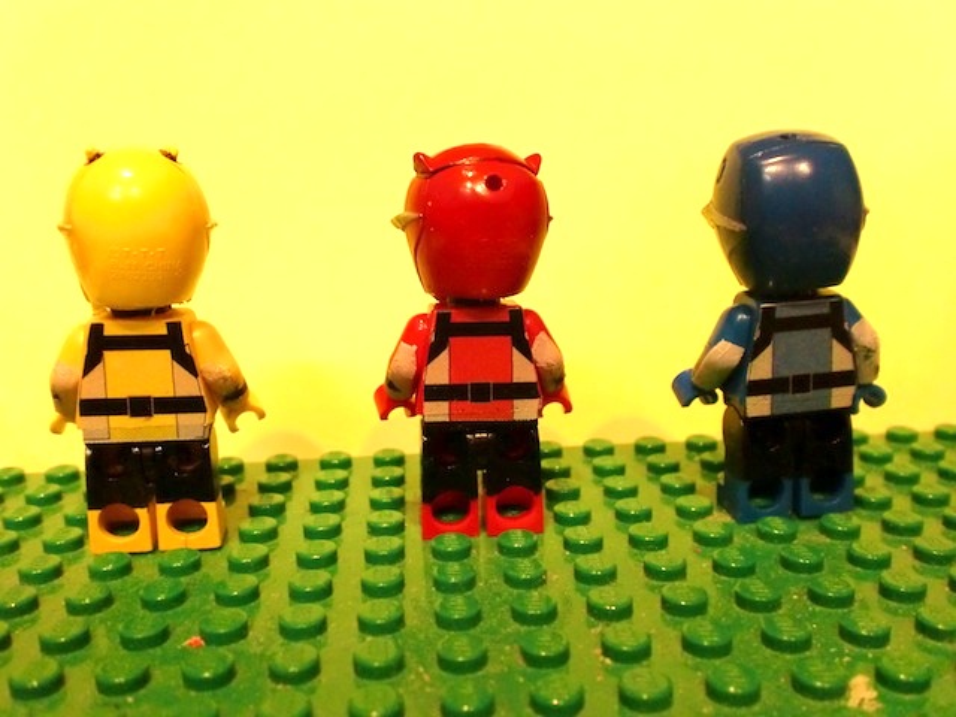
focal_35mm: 35
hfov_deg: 52.6
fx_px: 967
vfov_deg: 40.7
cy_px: 358
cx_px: 478
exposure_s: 1/25
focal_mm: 6.3
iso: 400
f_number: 3.1
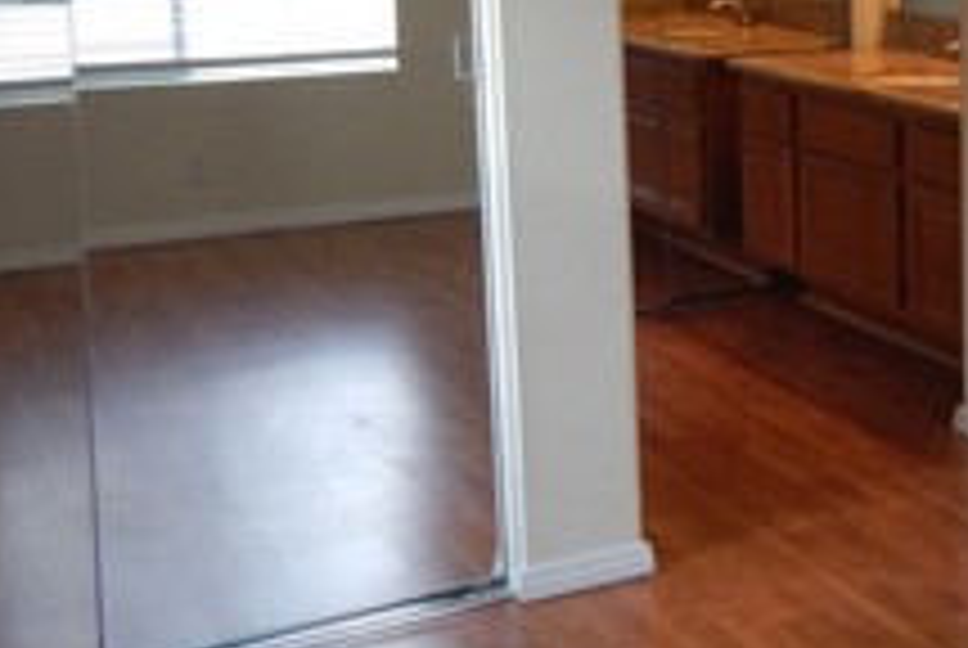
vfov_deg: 19.8
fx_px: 1831
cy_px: 94
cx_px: 1211
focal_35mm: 68
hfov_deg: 25.9
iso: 125
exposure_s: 1/40
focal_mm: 4
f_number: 3
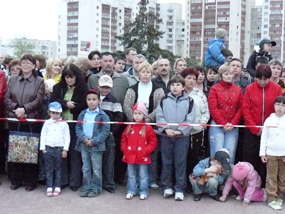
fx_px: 461
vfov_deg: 26.1
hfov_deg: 34.3
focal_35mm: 56
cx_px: 142
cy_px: 107
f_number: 2.8
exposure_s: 1/100
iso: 1250
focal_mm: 6.1
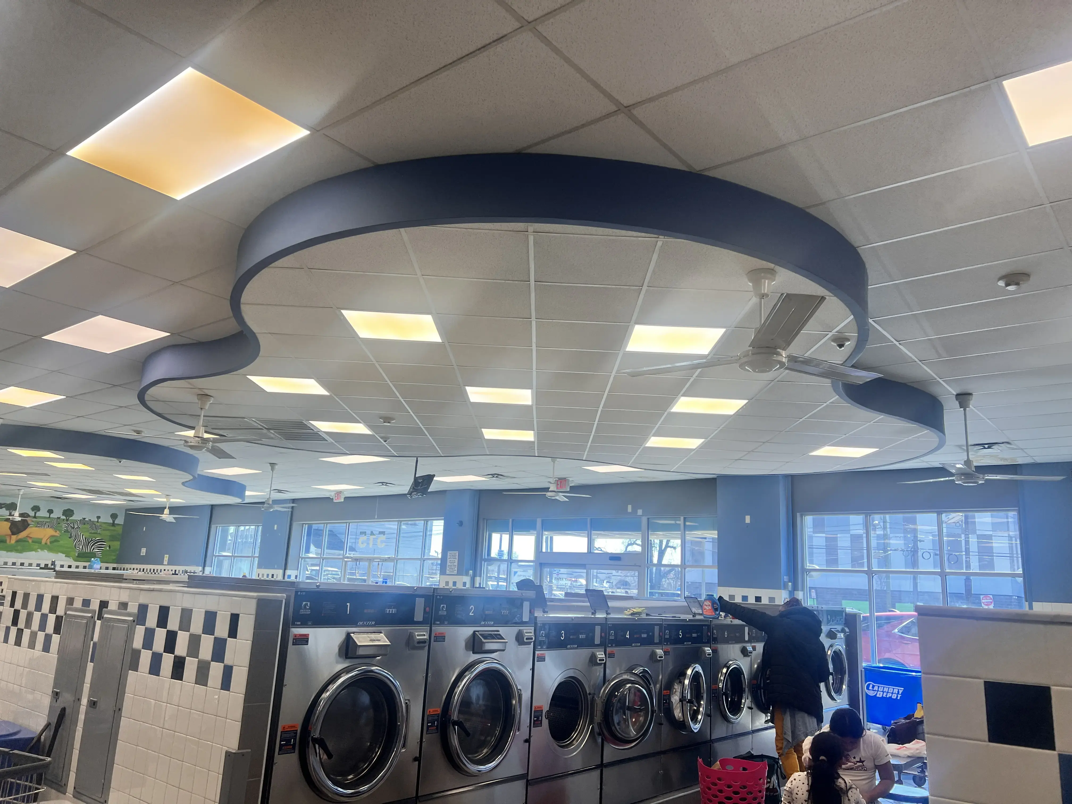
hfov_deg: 67.3
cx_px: 536
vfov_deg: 53.1
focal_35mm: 26
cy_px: 402
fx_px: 805
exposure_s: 1/177
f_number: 1.5
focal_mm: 5.7
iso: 40
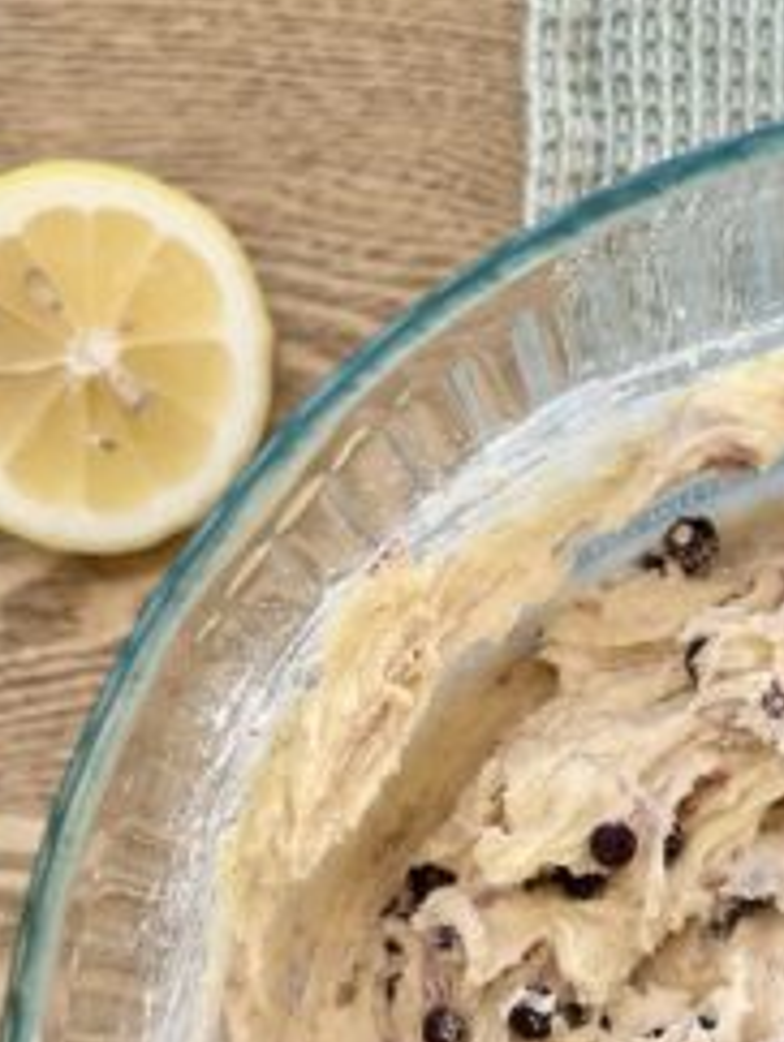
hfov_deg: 14.8
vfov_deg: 19.2
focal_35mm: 99
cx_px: 666
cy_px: 1059
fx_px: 2984
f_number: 1.78
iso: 64
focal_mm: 6.86
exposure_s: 1/121
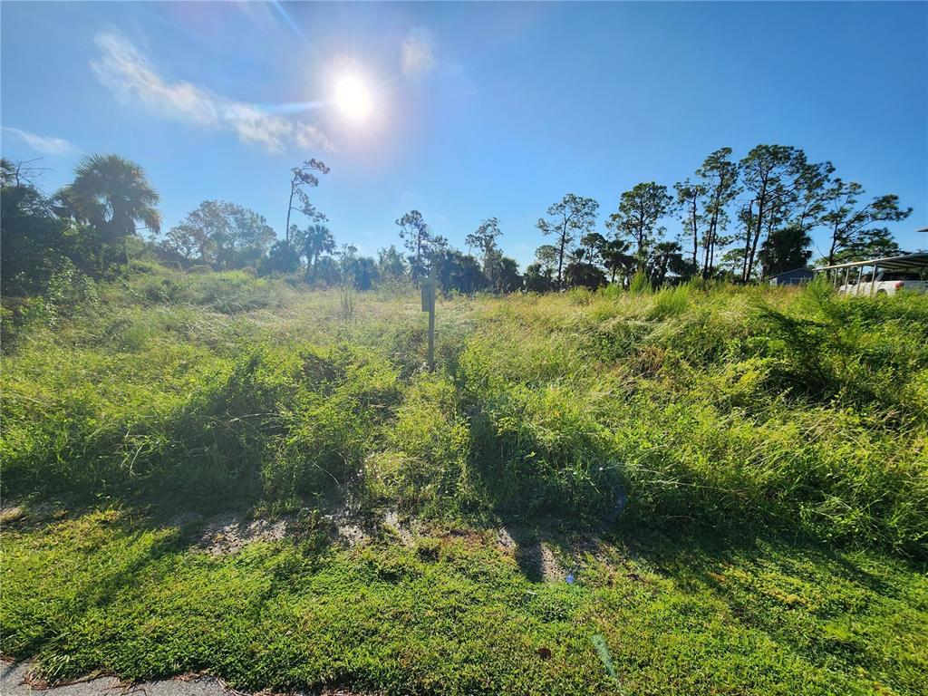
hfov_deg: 106.2
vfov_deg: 89.9
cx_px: 464
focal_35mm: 13
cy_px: 348
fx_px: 349
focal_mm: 2.2
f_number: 2.2
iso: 50
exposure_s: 1/3168
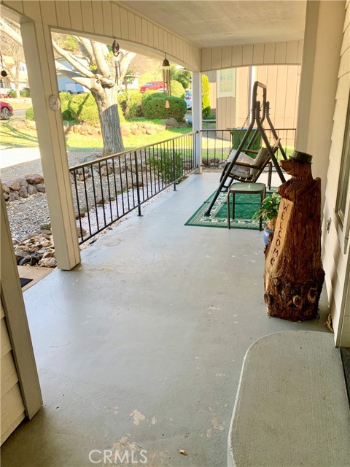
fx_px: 351
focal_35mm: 26
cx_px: 175
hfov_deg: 53.1
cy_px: 234
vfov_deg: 67.3
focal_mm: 4.25
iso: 32
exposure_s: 1/121
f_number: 1.8
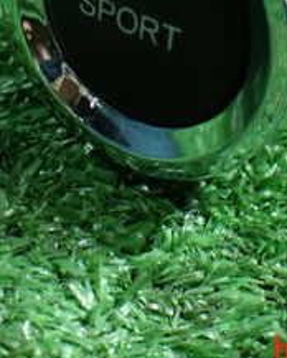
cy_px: 2
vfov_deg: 22.6
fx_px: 859
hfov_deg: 19.0
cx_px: 152
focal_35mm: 81
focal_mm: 5.4
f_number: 2.3
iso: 800
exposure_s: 1/50
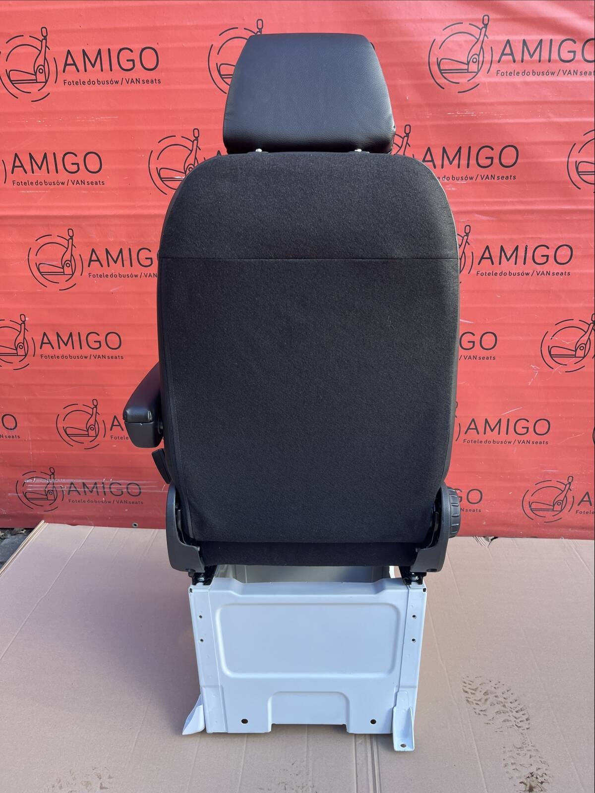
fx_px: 596
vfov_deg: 67.3
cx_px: 298
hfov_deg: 53.1
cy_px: 396
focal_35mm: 26
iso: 40
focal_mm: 5.1
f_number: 1.6
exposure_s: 1/122
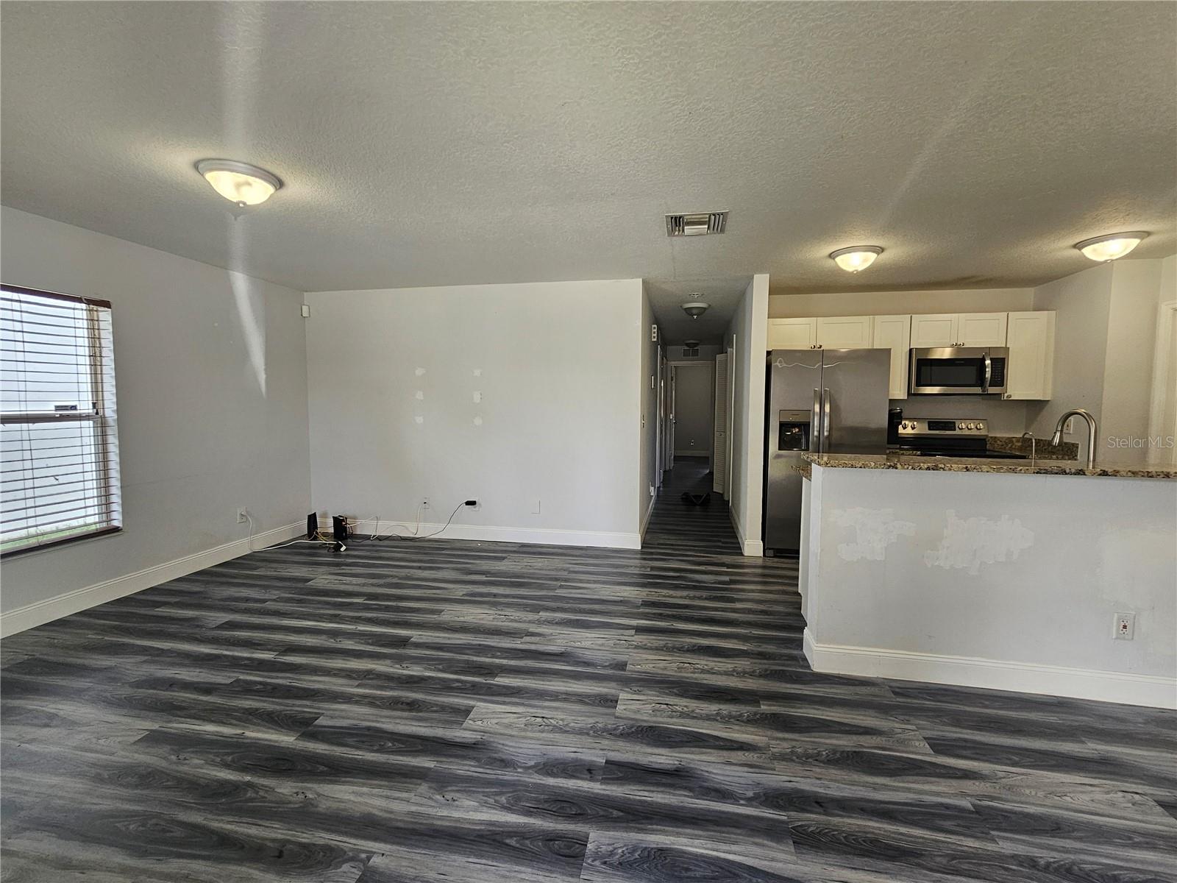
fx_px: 442
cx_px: 588
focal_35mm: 13
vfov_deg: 89.9
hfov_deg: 106.2
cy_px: 442
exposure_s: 1/60
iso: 80
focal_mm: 2.2
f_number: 2.2
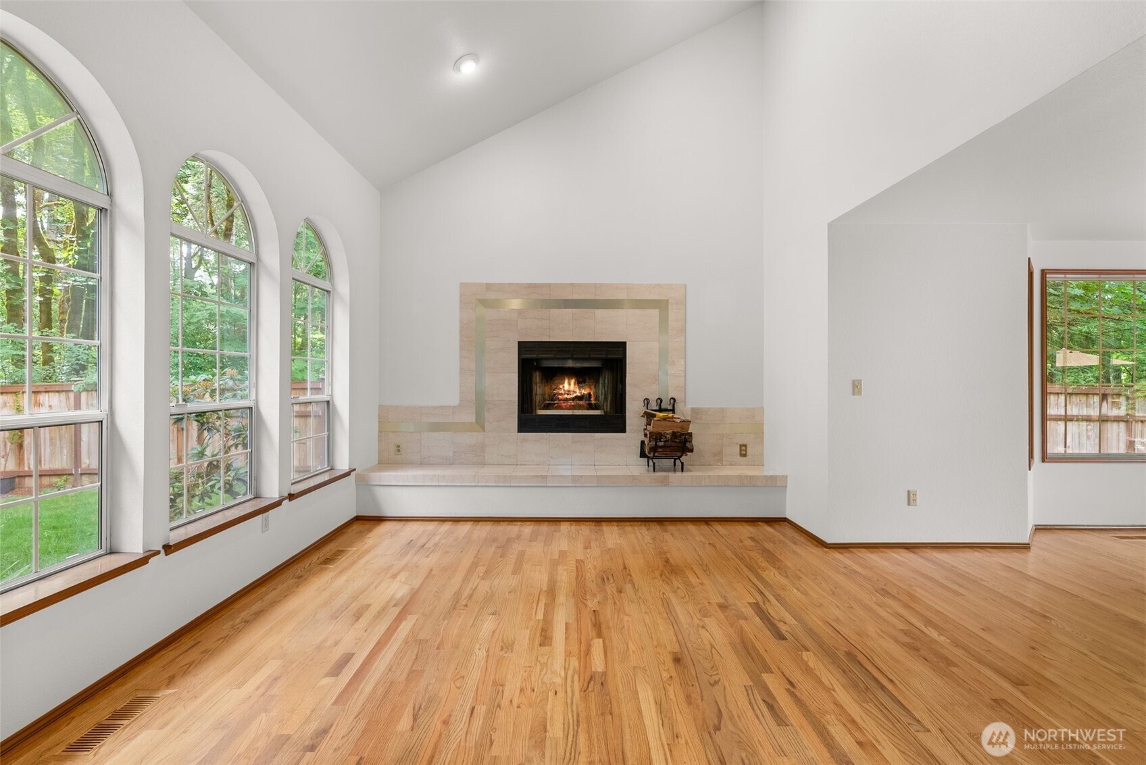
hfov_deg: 96.7
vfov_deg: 73.8
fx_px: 509
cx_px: 573
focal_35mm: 16
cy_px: 382
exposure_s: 1/2.5
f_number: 9
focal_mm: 16
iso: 500
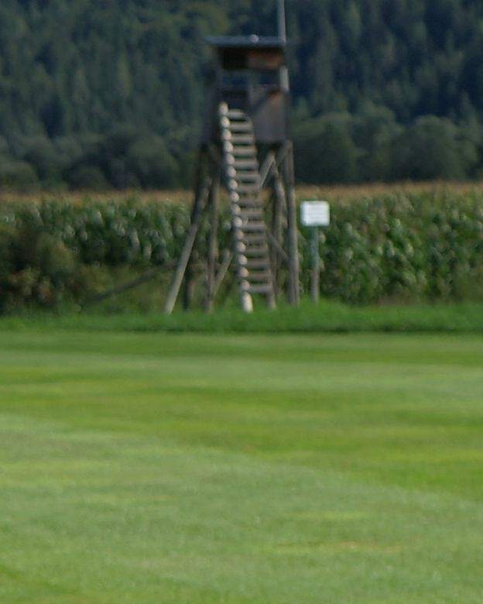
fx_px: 4646
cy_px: 508
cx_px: -204
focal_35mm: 260
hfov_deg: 5.9
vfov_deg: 7.4
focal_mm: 36
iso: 100
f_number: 4
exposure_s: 1/1000
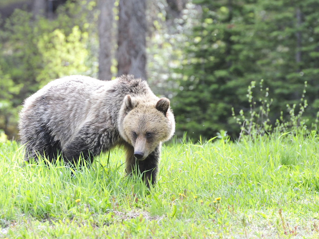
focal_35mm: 499
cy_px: 135
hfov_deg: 4.0
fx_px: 4599
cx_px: 160
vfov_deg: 3.0
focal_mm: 400
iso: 3200
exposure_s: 1/500
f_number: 11
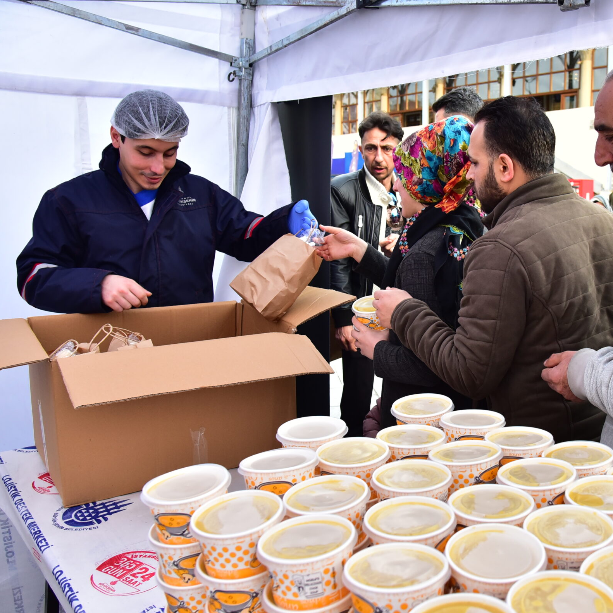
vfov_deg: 49.7
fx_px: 661
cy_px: 290
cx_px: 452
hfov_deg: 48.0
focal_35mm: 33
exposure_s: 1/200
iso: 1600
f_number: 5
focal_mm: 24
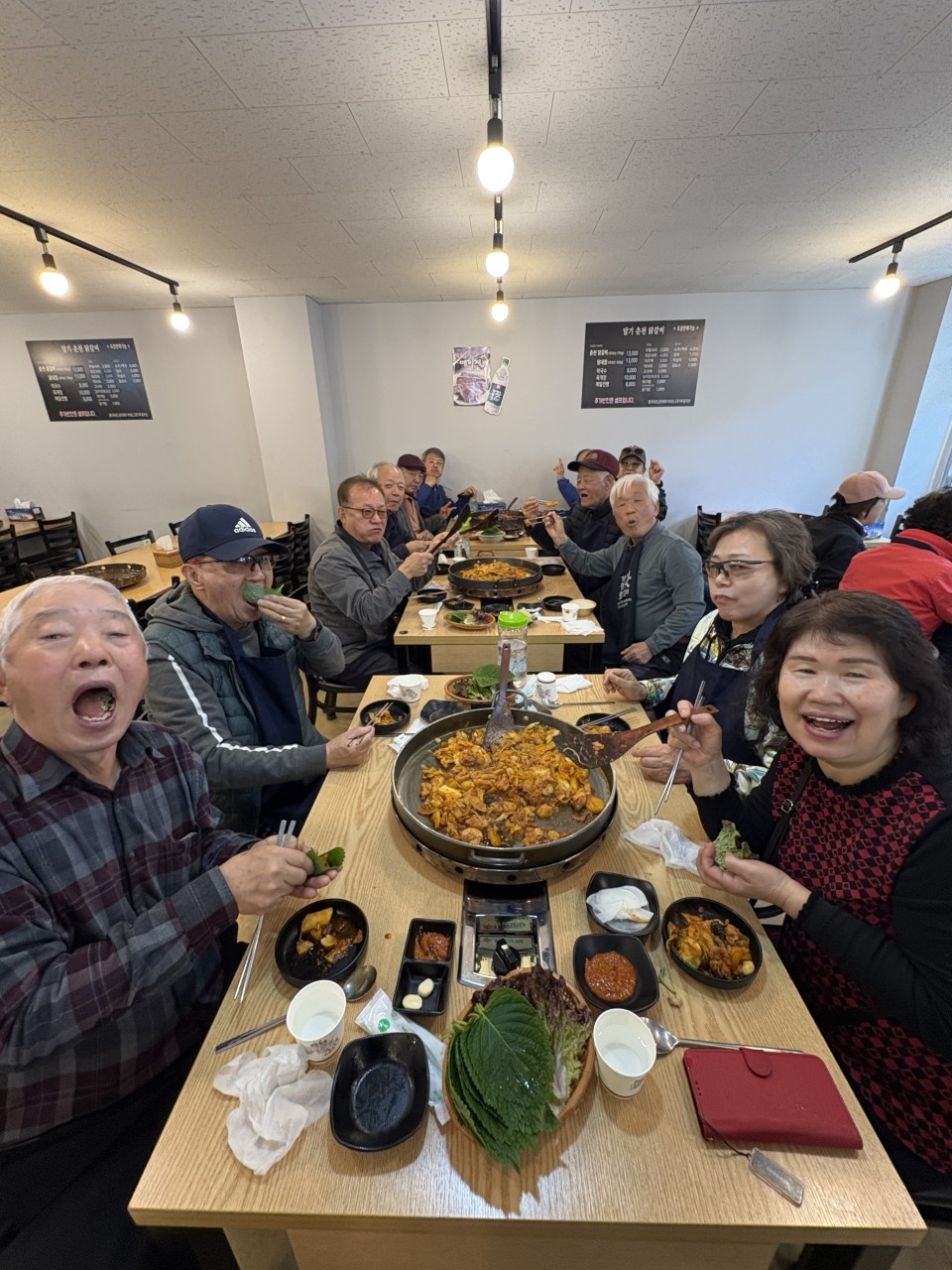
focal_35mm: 14
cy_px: 635
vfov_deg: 102.1
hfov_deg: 85.7
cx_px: 476
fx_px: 513
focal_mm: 2.22
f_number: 2.2
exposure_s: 1/60
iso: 250
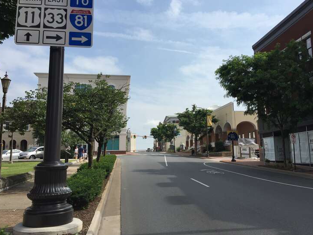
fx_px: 289
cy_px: 108
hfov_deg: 56.8
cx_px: 167
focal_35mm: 32
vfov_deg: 44.1
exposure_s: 1/2326
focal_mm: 4.15
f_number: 2.2
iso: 32
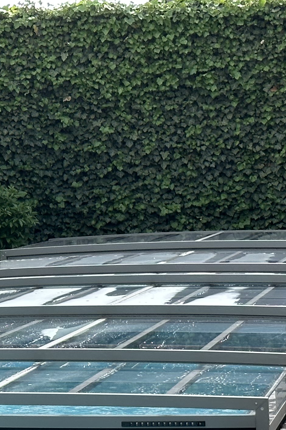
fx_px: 1705
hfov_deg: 9.4
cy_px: 448
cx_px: -78
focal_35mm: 143
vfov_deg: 14.1
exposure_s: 1/1721
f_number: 1.78
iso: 64
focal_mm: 6.86
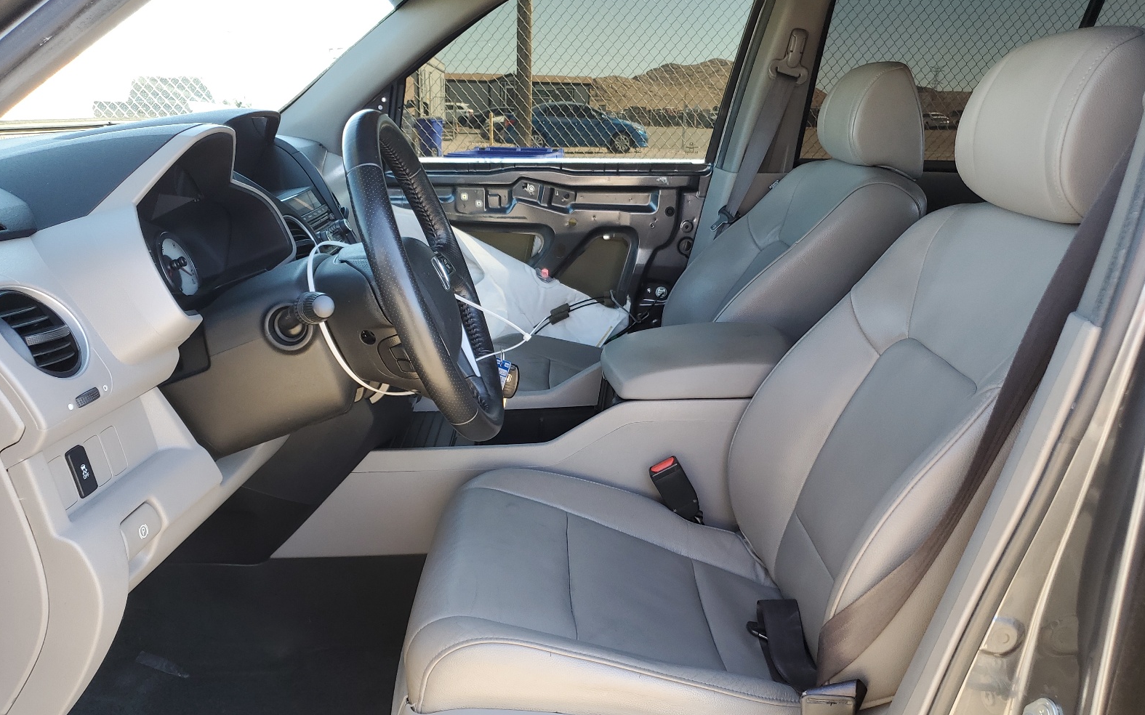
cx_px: 578
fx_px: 874
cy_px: 419
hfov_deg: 66.5
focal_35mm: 28
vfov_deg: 44.4
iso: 50
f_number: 1.5
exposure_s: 1/120
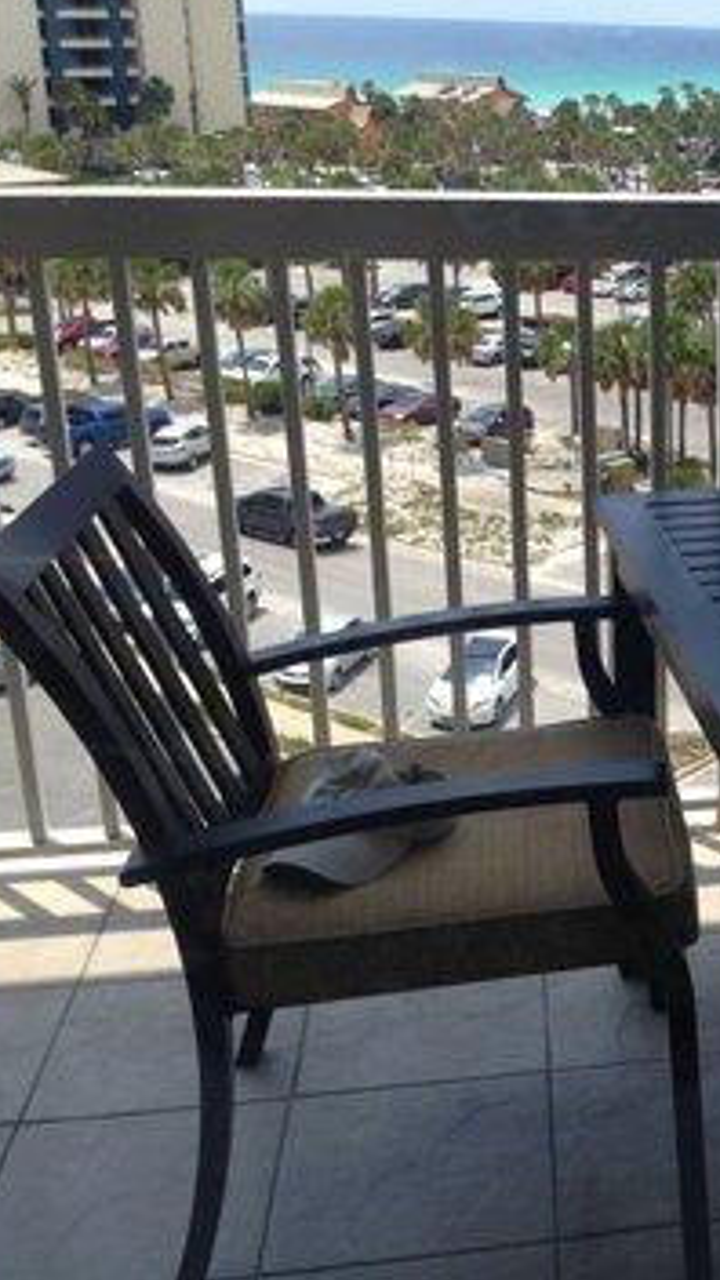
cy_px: 629
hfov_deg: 22.7
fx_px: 1663
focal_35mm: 49
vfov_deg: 42.1
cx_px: 829
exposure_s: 1/379
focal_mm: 4.12
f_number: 2.4
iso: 50
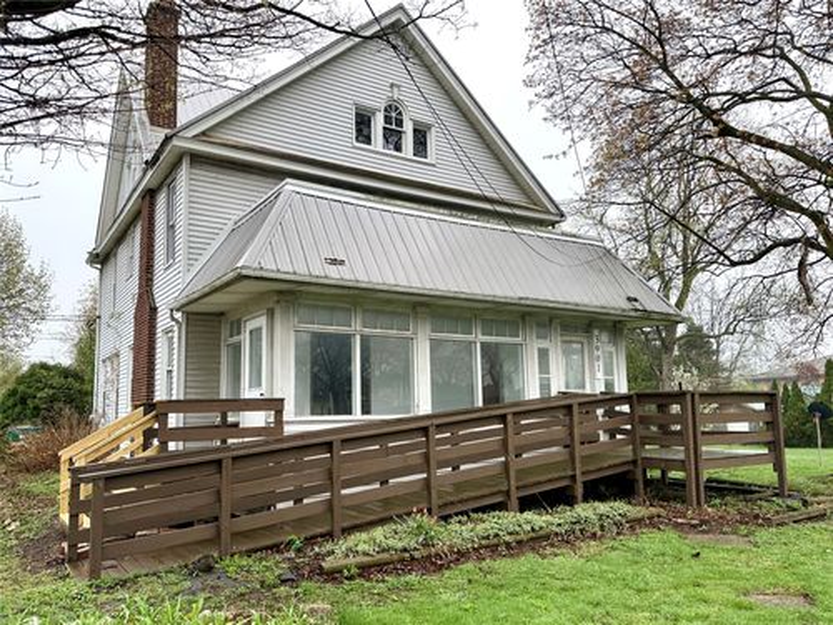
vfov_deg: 56.8
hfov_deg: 71.6
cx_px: 416
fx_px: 578
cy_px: 312
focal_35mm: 24
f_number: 1.78
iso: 80
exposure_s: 1/634
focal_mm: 6.86
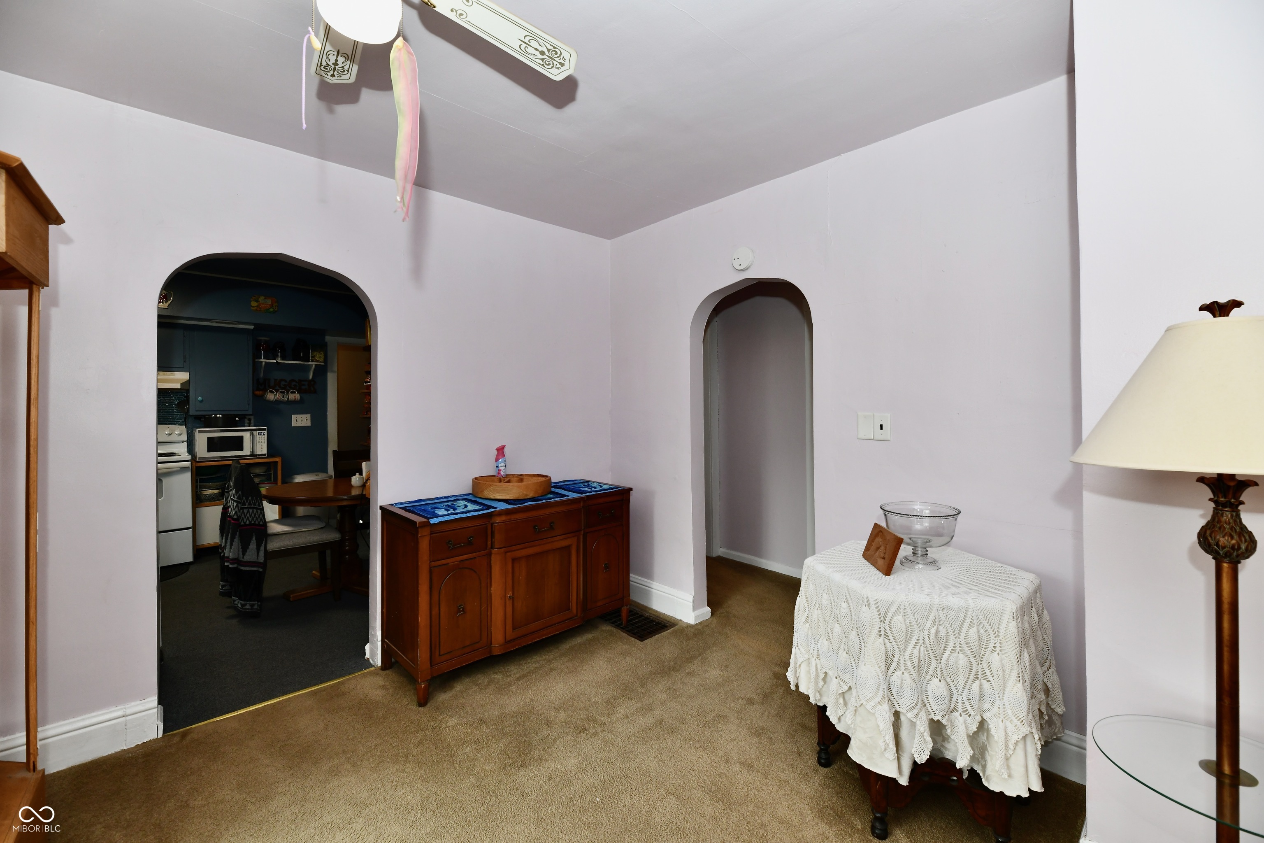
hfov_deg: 104.3
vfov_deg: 81.2
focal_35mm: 14
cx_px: 632
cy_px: 422
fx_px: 492
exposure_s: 1/60
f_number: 6.3
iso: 640
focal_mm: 14
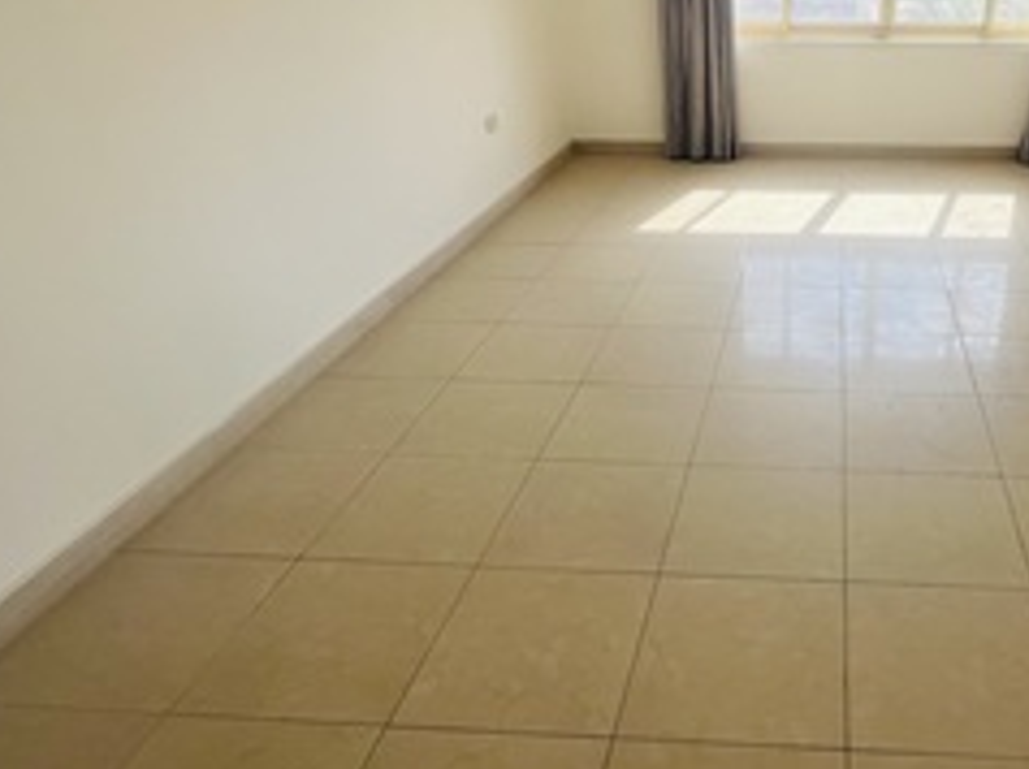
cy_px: 391
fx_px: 742
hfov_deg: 64.8
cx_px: 785
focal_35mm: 25
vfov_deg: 54.8
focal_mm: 1.57
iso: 32
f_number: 1.8
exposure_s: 1/108
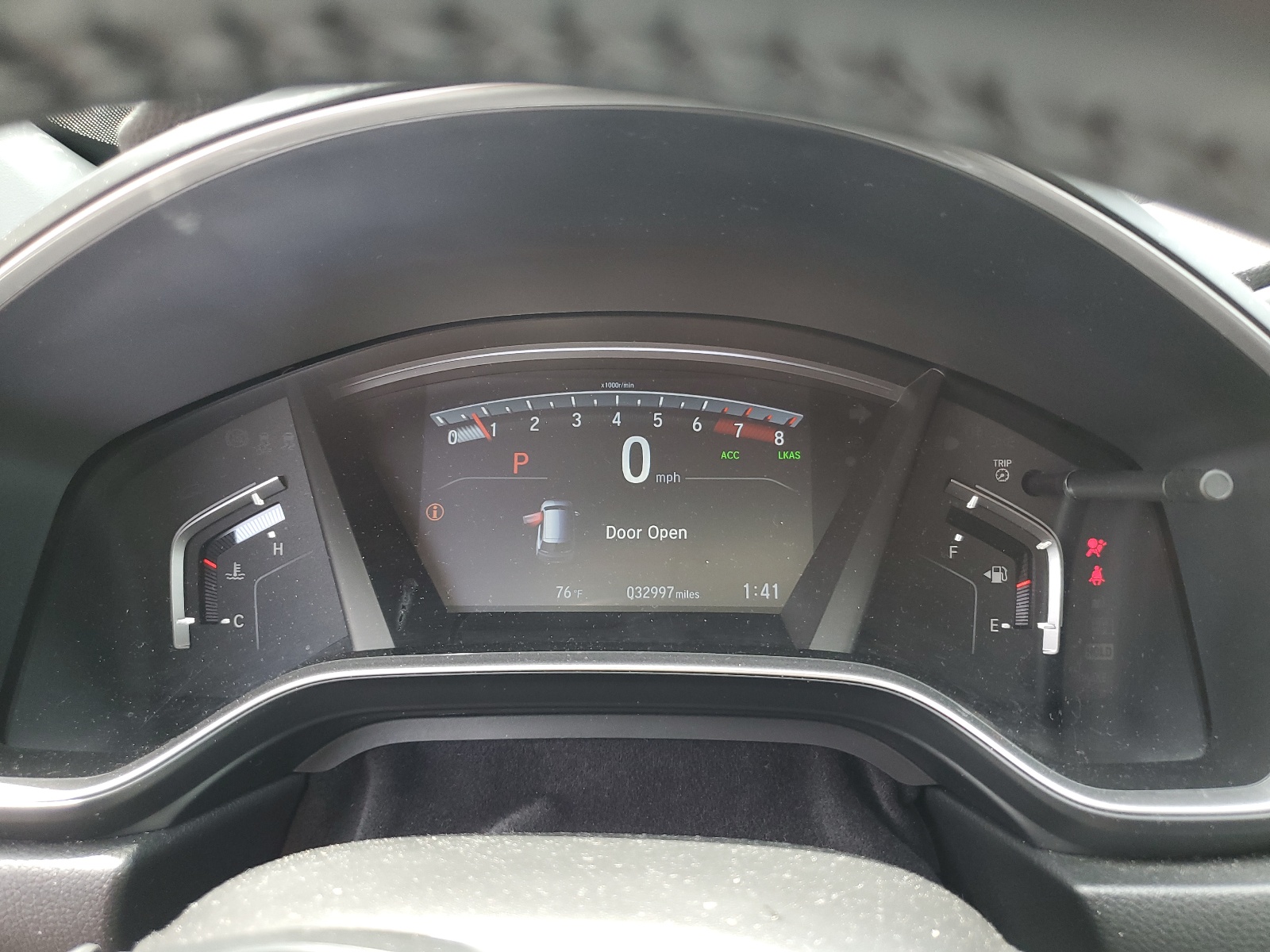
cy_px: 476
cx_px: 635
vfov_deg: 53.1
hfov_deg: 67.3
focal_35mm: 26
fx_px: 954
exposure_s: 1/120
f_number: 1.5
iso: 74
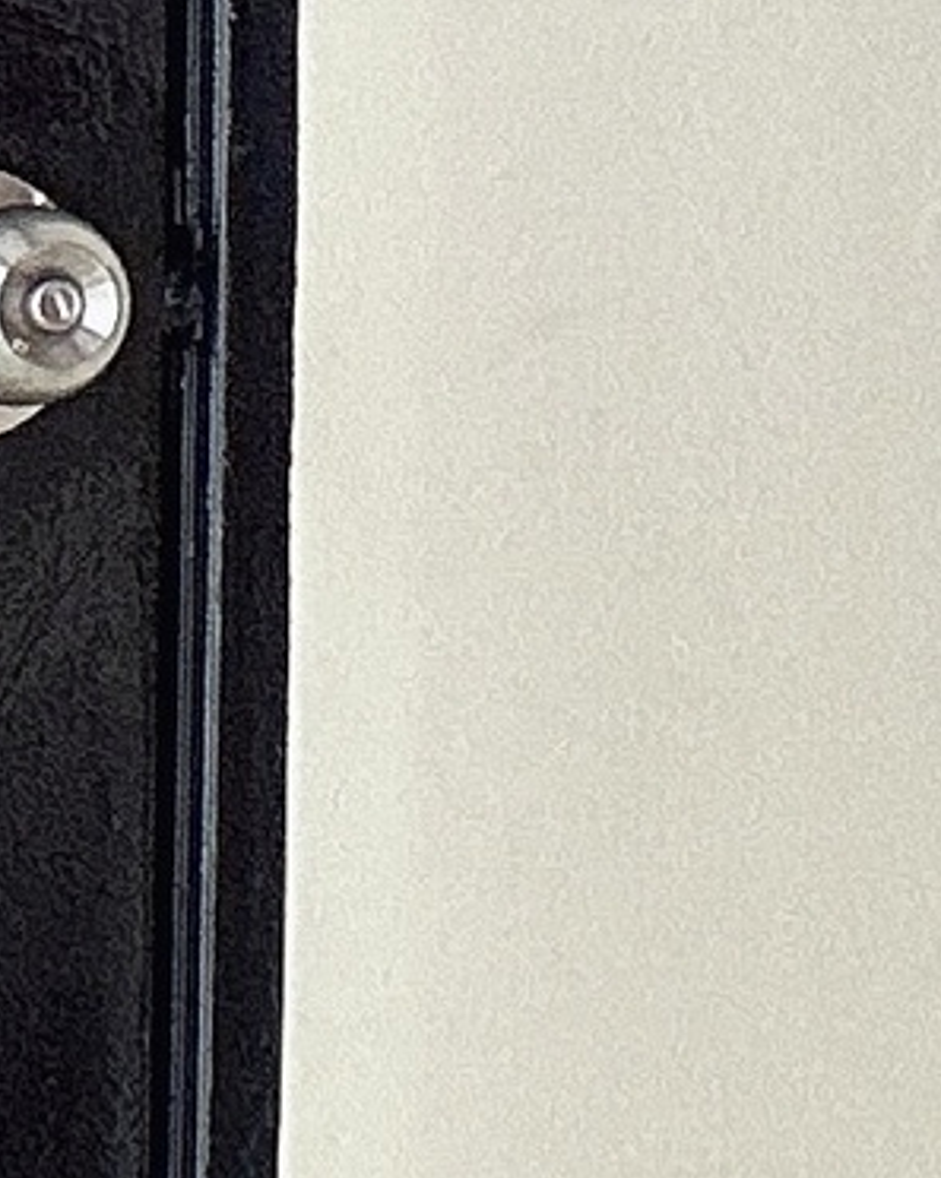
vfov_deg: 13.0
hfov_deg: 9.4
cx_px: 2322
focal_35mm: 145
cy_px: 1365
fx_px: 5054
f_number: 1.9
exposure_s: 1/121
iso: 80
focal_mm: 2.69
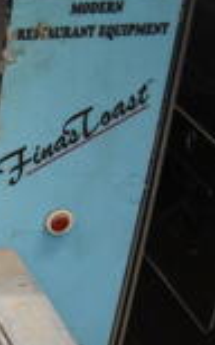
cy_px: 426
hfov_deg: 9.8
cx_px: -374
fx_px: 1024
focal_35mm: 109
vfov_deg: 18.1
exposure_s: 1/125
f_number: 3.5
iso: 2800
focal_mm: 18
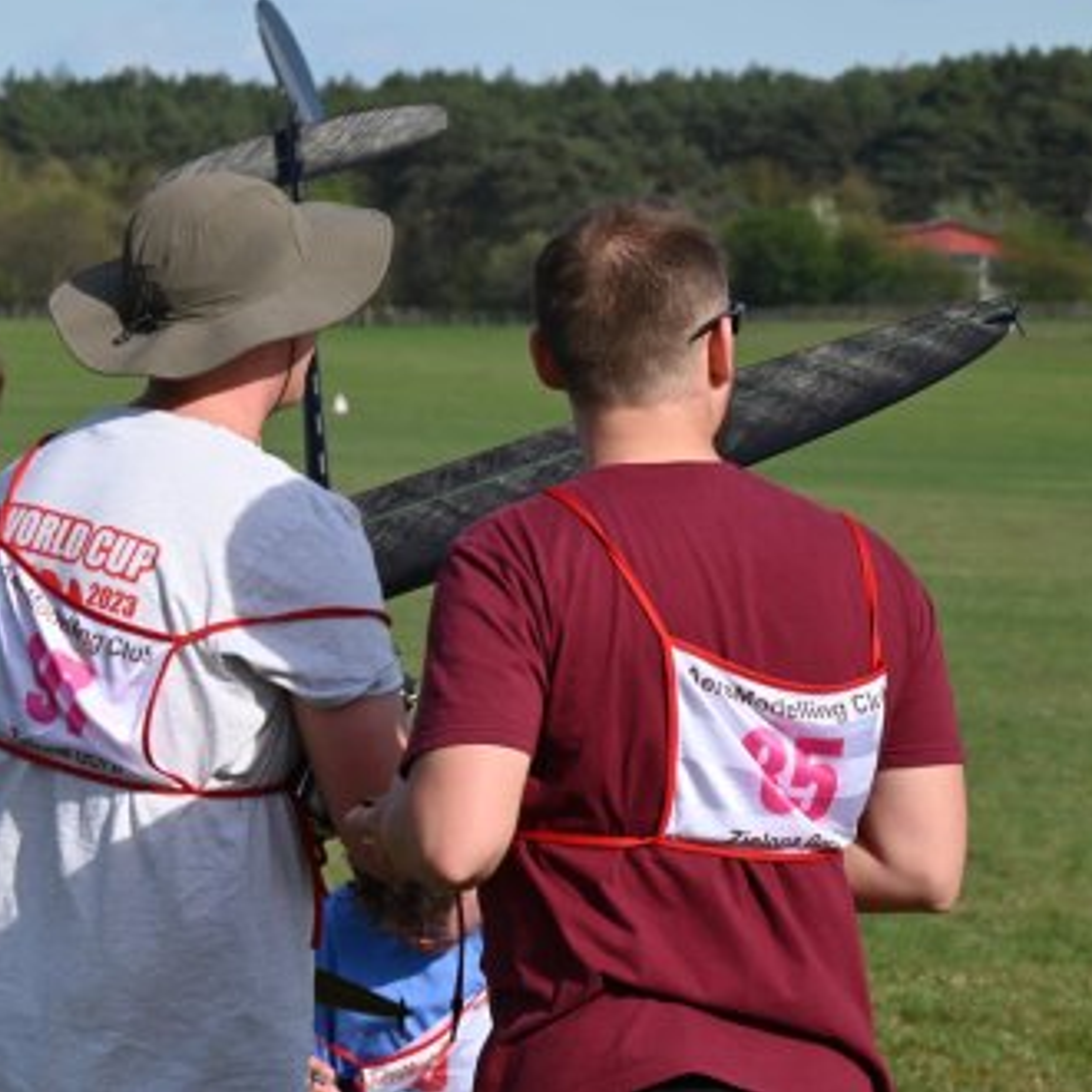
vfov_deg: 5.1
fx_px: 12349
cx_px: 290
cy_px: 546
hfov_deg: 5.1
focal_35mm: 346
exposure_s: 1/100
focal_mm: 270
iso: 360
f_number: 29
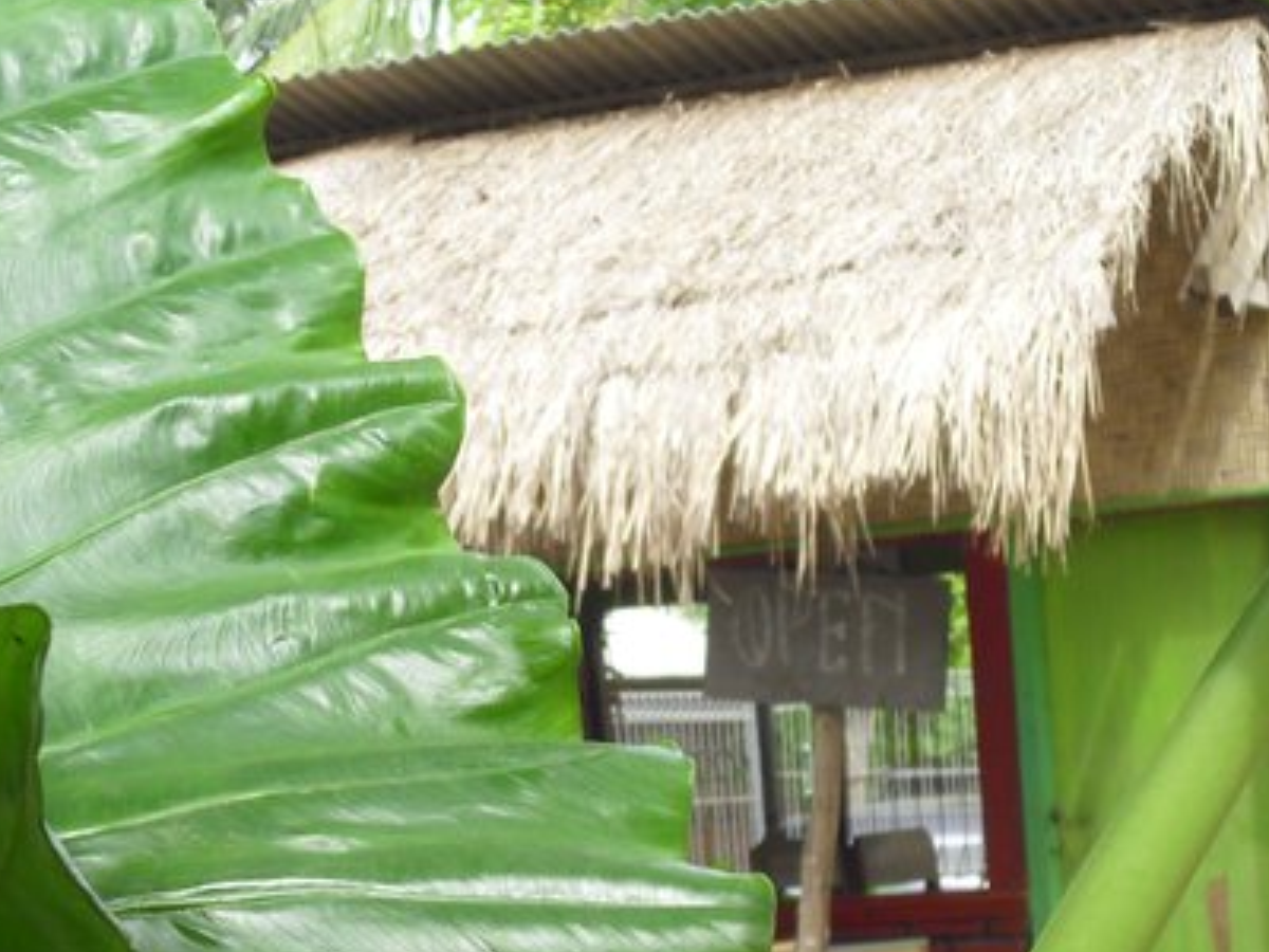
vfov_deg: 9.5
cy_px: 654
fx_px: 5719
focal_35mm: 156
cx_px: 508
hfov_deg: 12.7
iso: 100
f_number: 4.2
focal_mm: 12.8
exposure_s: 1/200
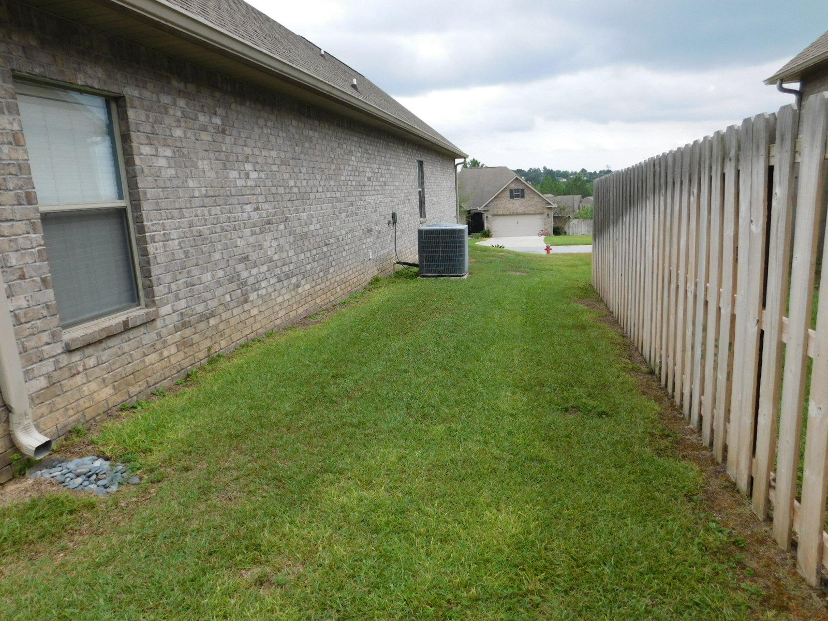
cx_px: 414
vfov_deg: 56.8
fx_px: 574
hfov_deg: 71.6
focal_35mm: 24
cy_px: 310
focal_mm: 4.1
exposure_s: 1/800
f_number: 3
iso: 125
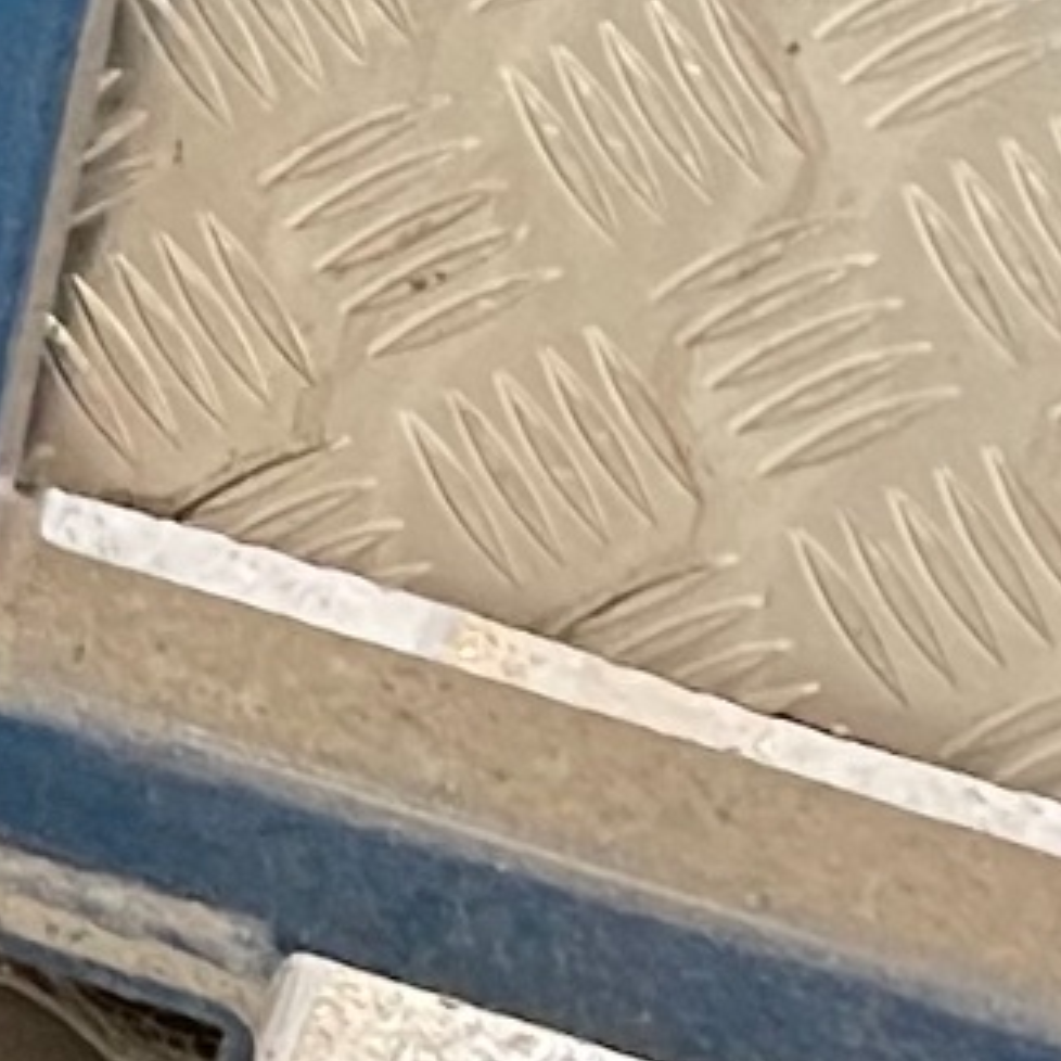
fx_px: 7976
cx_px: -1198
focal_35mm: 230
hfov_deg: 7.3
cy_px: 273
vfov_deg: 7.6
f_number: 1.6
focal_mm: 5.1
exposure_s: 1/60
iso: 320
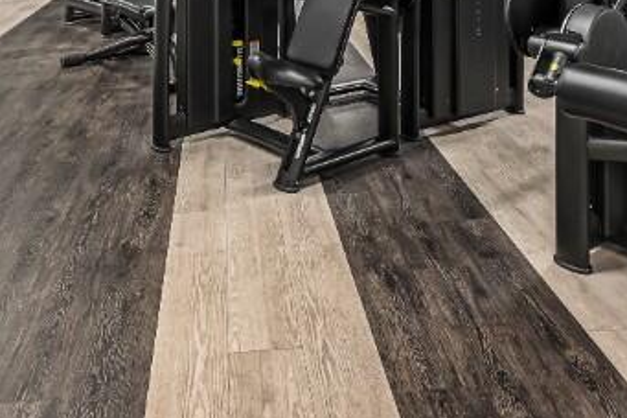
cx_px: 322
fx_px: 731
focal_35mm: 42
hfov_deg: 46.4
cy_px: -152
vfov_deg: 26.2
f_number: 5
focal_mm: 14
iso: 2500
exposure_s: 1/13
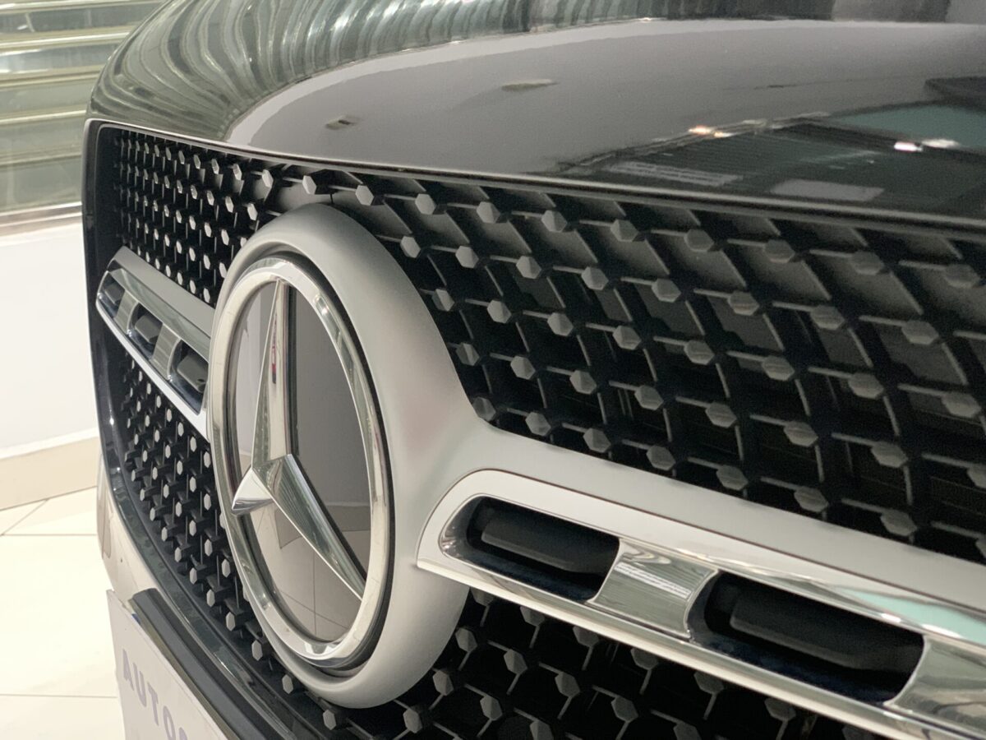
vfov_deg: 28.0
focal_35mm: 52
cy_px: 370
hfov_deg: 36.8
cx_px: 493
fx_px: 1481
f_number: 2.4
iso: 400
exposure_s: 1/33
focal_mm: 6
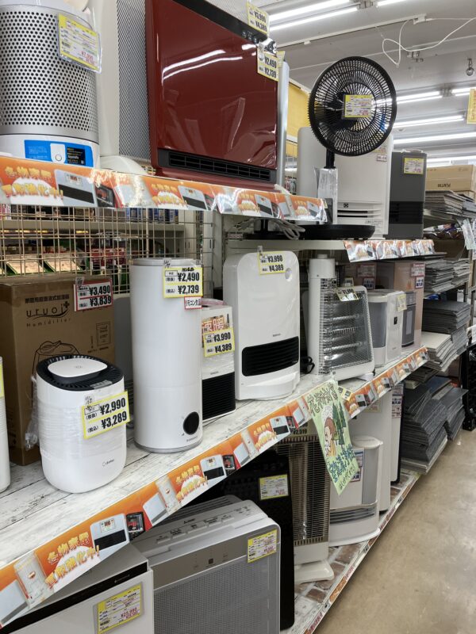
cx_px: 238
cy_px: 317
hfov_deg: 49.7
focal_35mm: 28
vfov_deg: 63.4
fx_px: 513
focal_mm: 3.99
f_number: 1.8
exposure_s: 1/120
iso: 64
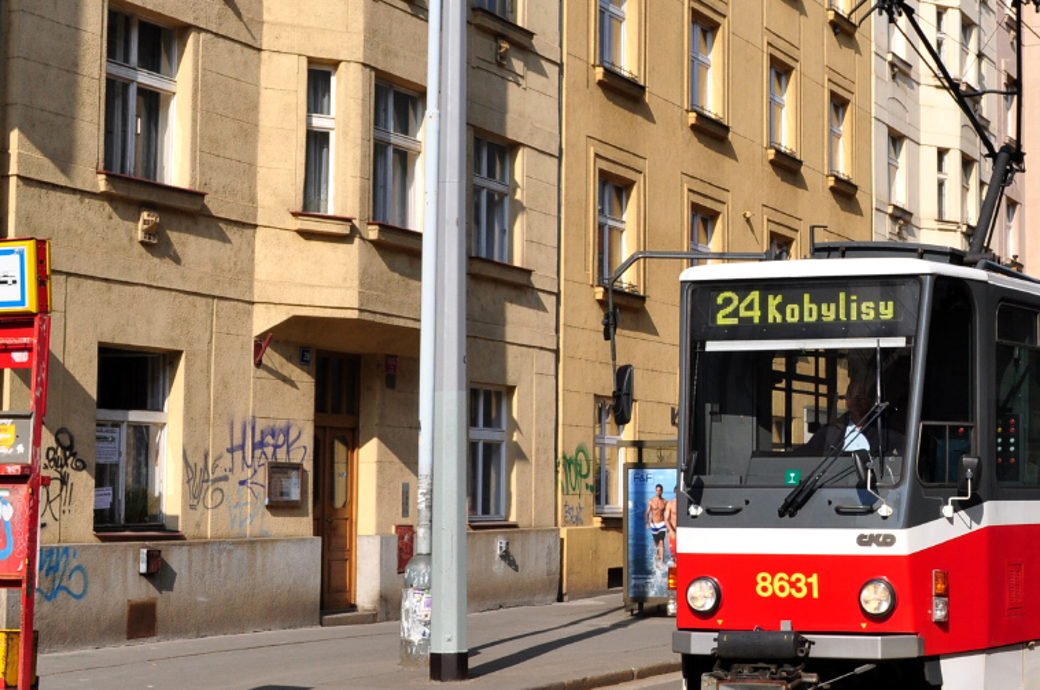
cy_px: 320
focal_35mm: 72
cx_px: 890
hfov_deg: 27.3
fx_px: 2077
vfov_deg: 18.9
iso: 200
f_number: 11
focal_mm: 28
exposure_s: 1/320
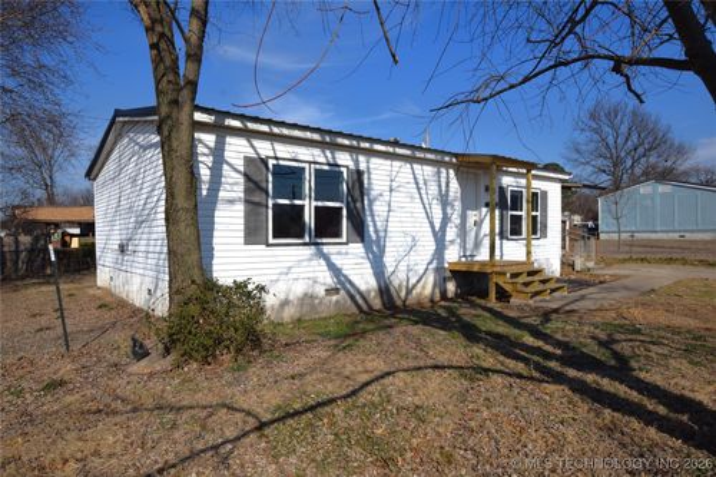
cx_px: 358
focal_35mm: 21
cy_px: 238
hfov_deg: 81.2
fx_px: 418
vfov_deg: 59.5
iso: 200
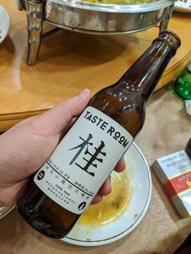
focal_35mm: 27
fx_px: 199
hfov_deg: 51.4
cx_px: 96
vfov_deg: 65.3
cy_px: 127
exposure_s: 1/30
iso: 109
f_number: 1.8
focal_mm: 4.44
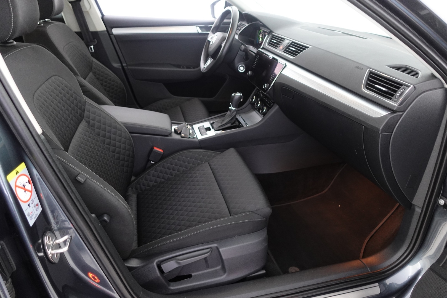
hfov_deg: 73.7
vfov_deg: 53.1
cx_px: 224
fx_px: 298
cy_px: 149
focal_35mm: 24
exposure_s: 1/15
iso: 800
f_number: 1.8
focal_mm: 9.4
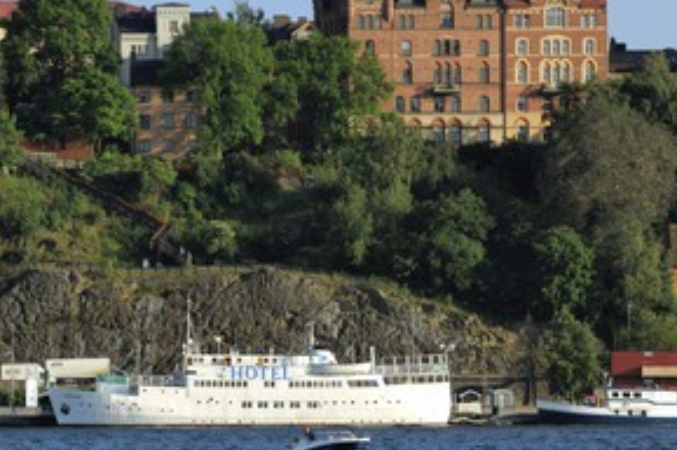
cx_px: 210
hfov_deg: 6.1
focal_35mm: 339
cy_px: 183
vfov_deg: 4.0
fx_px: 6363
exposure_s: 1/200
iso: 100
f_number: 7.1
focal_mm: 155
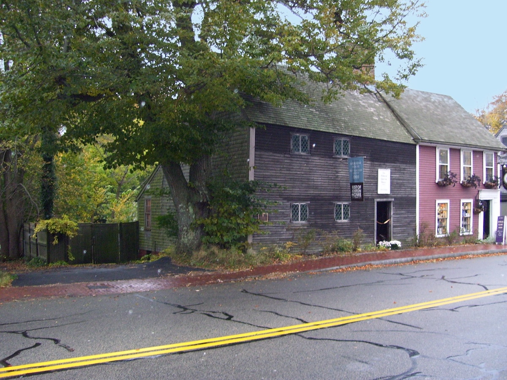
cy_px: 190
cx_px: 254
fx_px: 527
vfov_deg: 39.7
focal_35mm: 36
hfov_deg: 51.4
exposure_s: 1/60
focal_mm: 6
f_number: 2.7
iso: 200
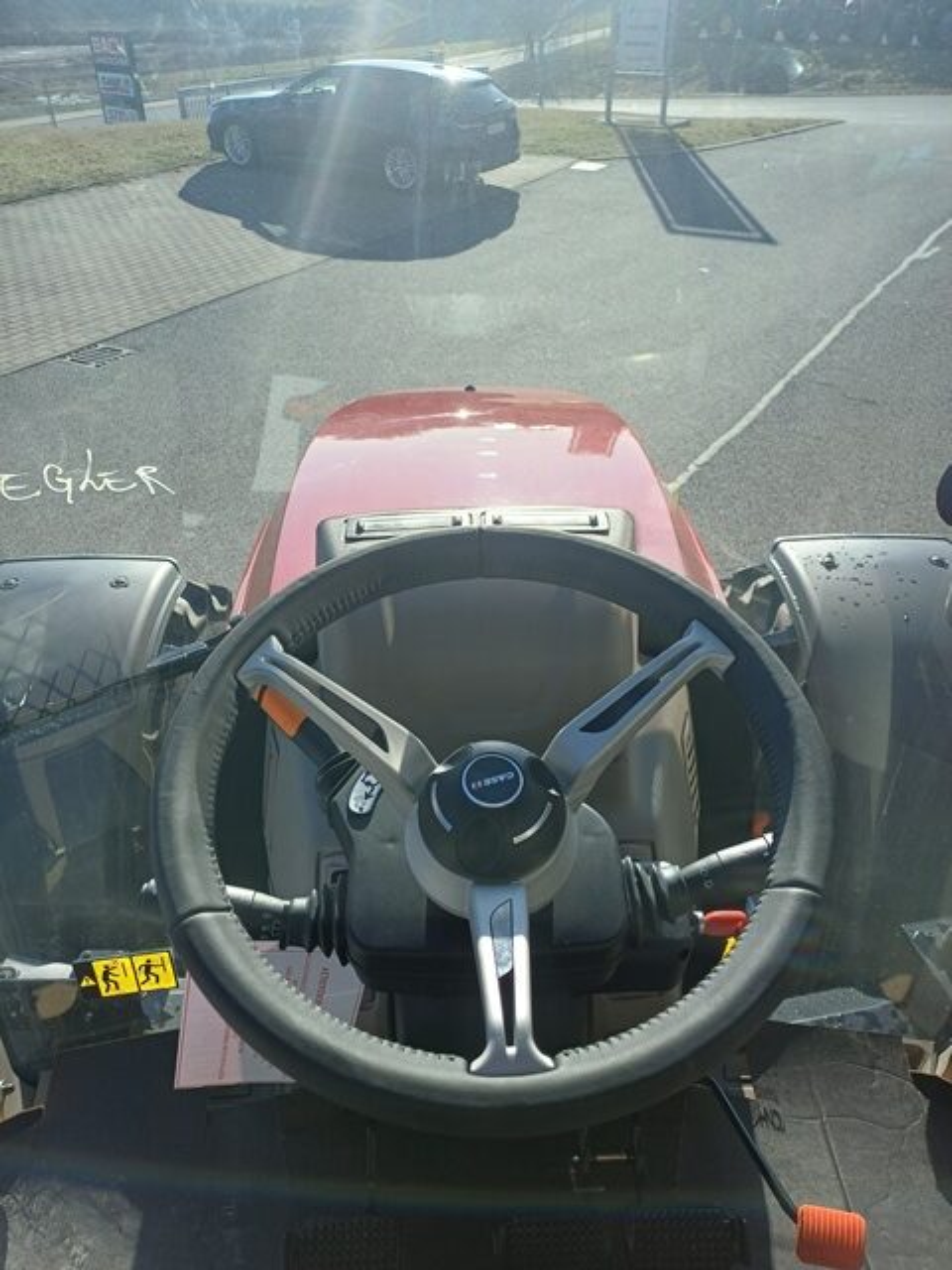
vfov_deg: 69.4
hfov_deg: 54.9
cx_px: 476
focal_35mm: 25
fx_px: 917
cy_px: 635
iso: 50
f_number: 1.8
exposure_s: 1/585
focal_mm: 4.65
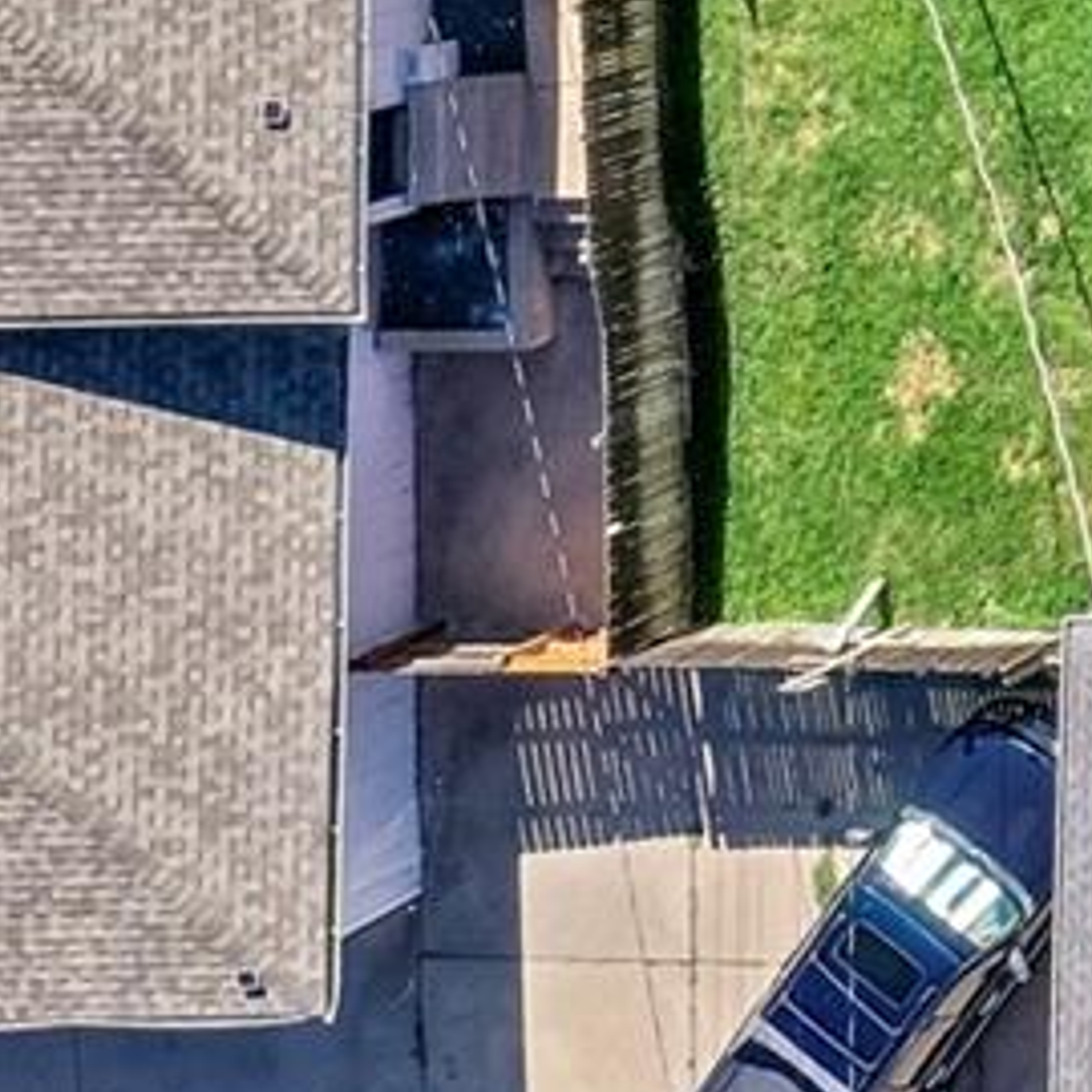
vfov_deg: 11.9
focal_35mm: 141
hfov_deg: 9.9
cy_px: -518
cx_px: 3094
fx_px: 5032
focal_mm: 10.26
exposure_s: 1/320
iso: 100
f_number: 5
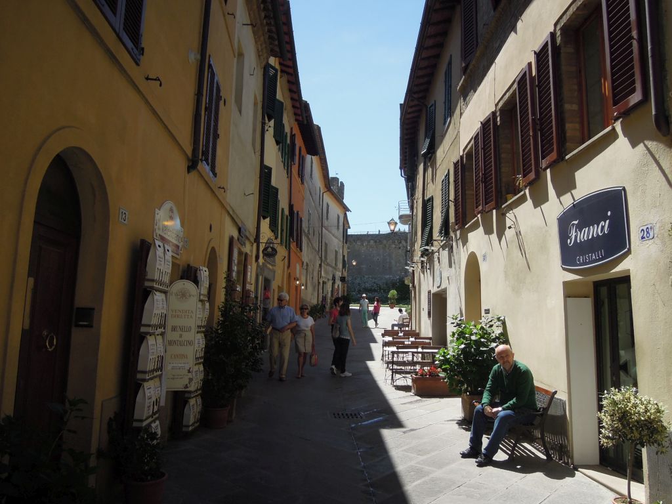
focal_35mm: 28
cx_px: 336
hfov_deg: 63.4
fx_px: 544
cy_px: 252
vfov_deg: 49.7
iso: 160
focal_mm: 5
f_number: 2.8
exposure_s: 1/1600
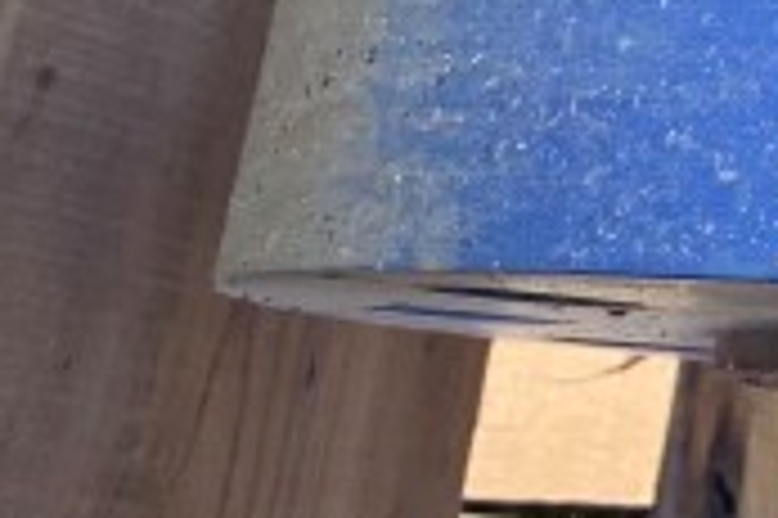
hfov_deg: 11.6
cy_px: -784
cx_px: 1776
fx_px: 3239
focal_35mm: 150
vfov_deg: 8.3
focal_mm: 4.25
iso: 25
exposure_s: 1/139
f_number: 1.8
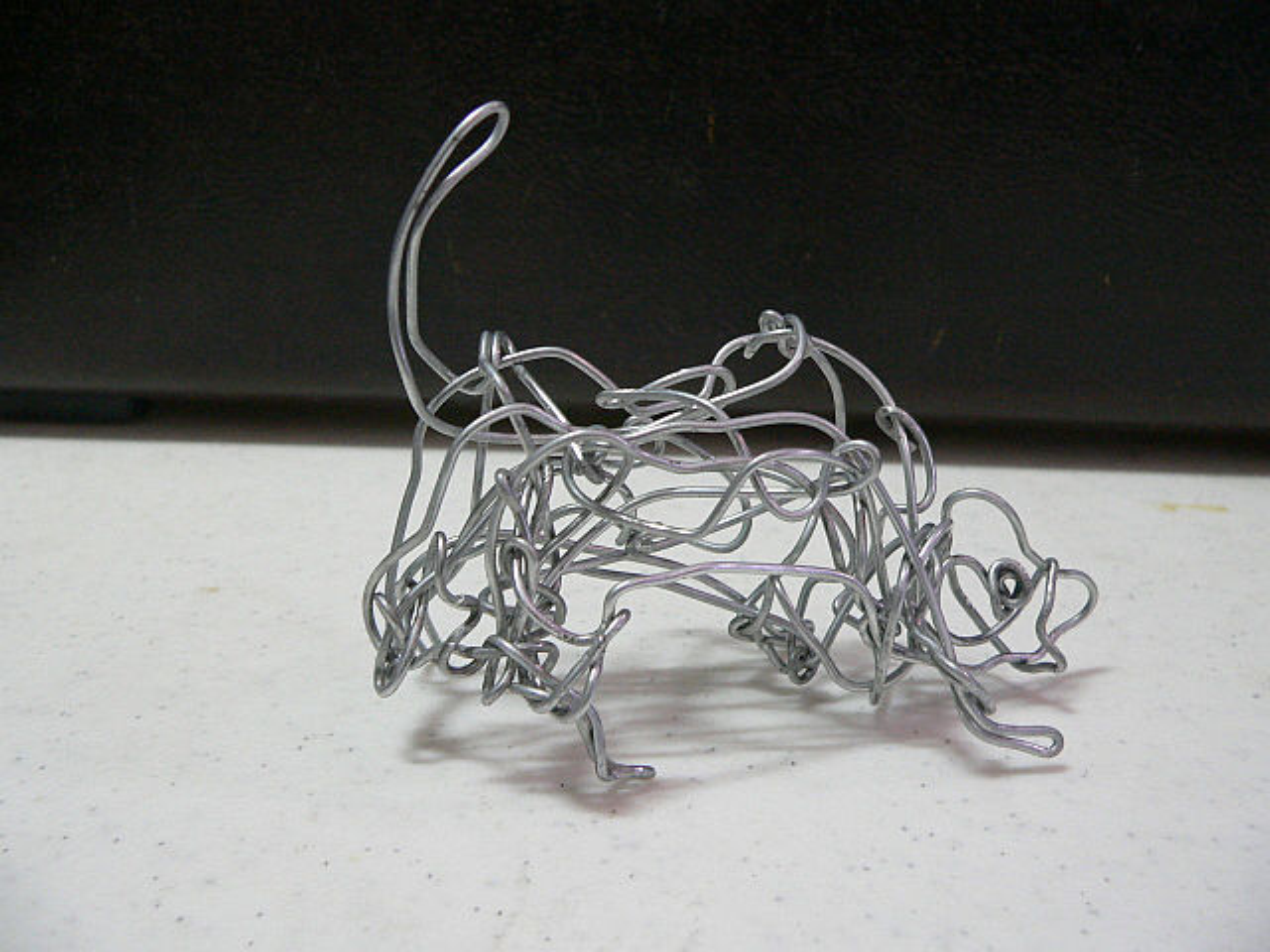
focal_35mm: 36
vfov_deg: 39.7
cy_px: 476
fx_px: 1321
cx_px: 635
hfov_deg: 51.4
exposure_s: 1/4
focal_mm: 6
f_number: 2.8
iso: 200
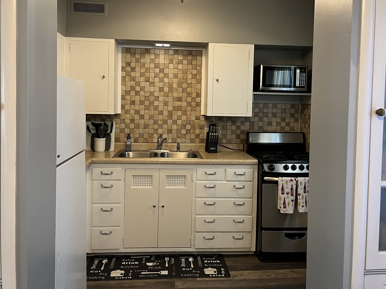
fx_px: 346
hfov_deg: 58.4
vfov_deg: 45.2
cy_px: 119
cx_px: 195
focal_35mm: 31
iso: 160
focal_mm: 5.1
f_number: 1.6
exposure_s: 1/60
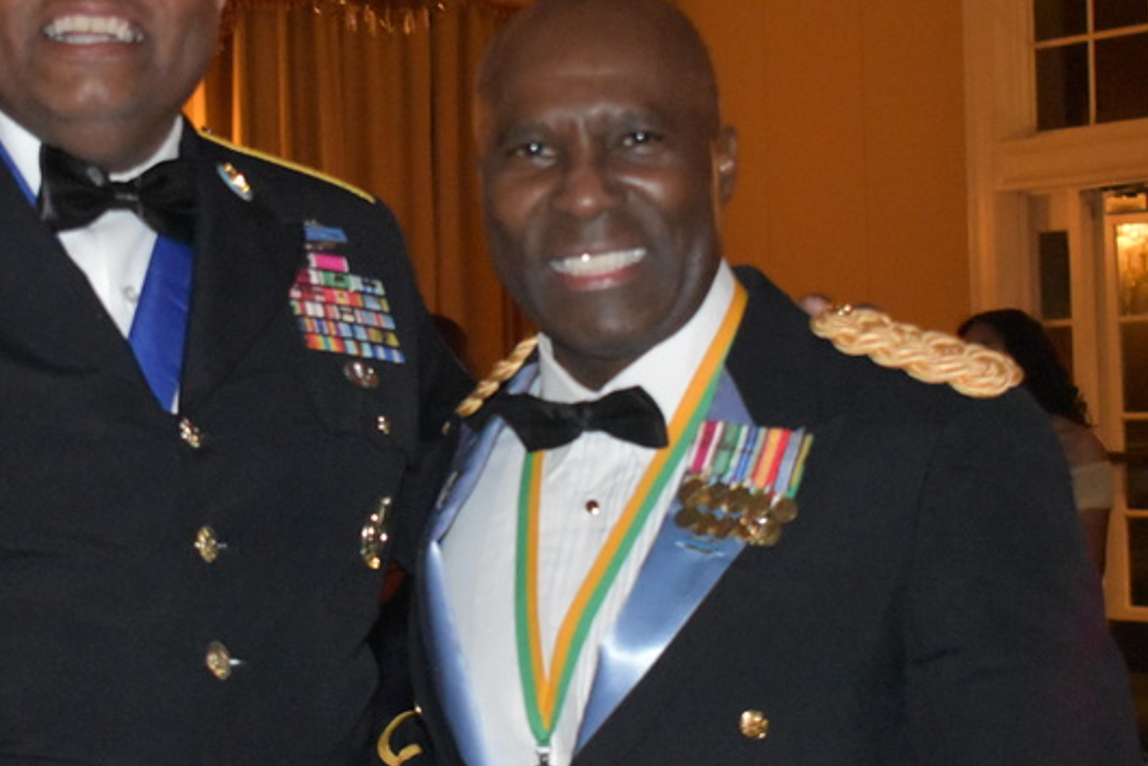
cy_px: 344
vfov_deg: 15.2
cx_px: 406
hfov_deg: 22.6
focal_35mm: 90
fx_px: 2870
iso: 6400
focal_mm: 31
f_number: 4.2
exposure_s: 1/60
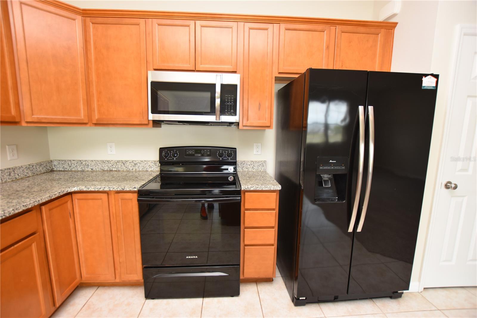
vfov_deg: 77.3
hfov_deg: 100.4
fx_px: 199
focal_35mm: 15
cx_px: 238
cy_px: 159
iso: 320
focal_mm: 10
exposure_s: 1/60
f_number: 4
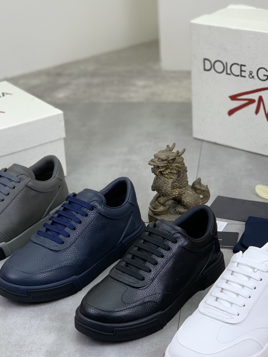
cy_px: 187
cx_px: 122
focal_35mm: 81
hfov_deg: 18.2
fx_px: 836
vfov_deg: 24.1
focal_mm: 6
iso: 32
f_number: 2.4
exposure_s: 1/122
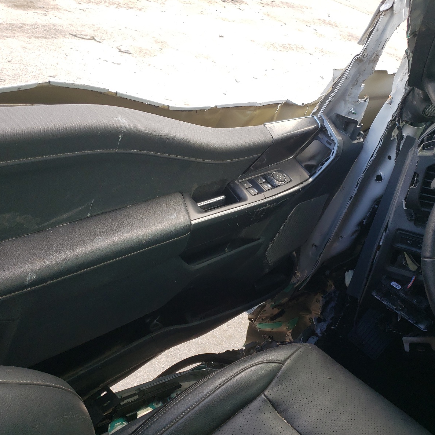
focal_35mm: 31
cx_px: 233
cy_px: 219
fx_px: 441
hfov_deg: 52.5
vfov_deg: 52.5
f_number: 1.5
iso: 50
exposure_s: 1/238
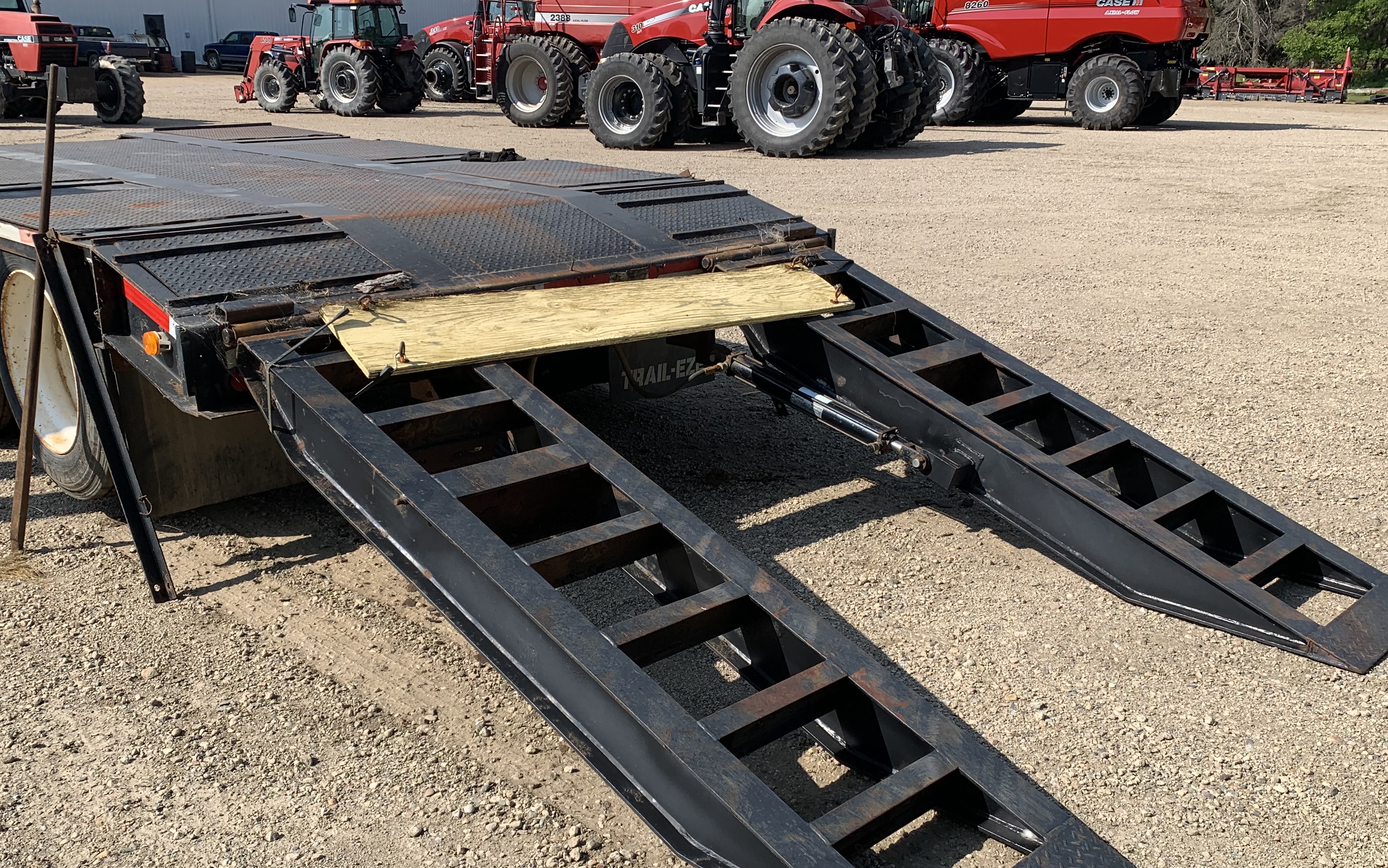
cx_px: 679
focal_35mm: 34
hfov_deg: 56.7
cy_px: 538
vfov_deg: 37.1
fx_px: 1286
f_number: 1.8
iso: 25
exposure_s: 1/1779
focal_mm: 4.25
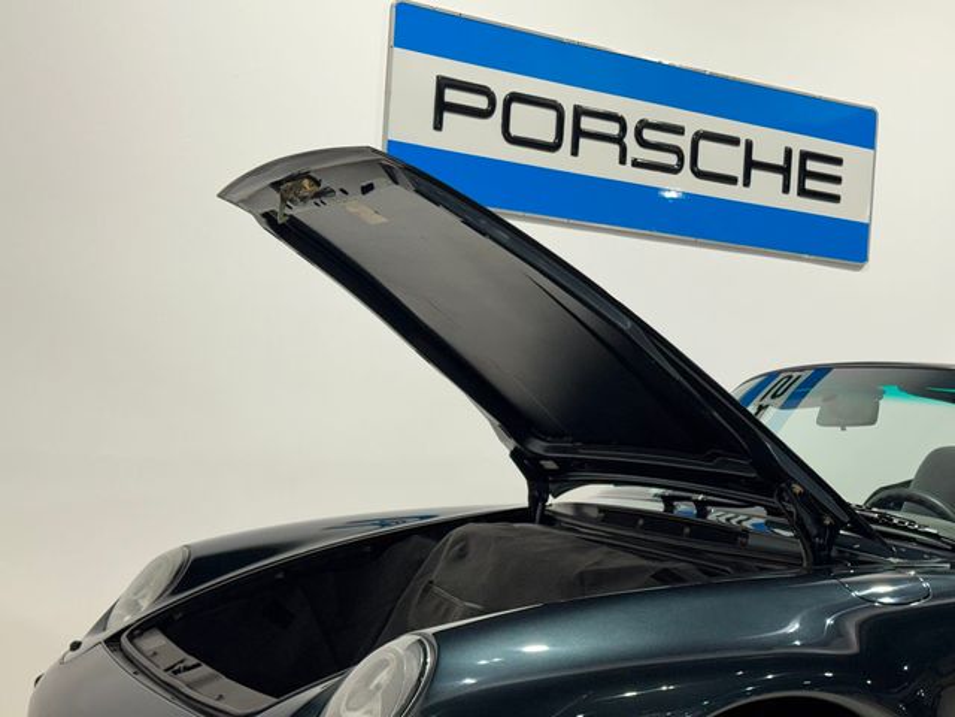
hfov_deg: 39.7
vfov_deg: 30.3
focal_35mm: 48
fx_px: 1324
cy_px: 358
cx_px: 478
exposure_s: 1/124
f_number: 1.78
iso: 50
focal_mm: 6.76
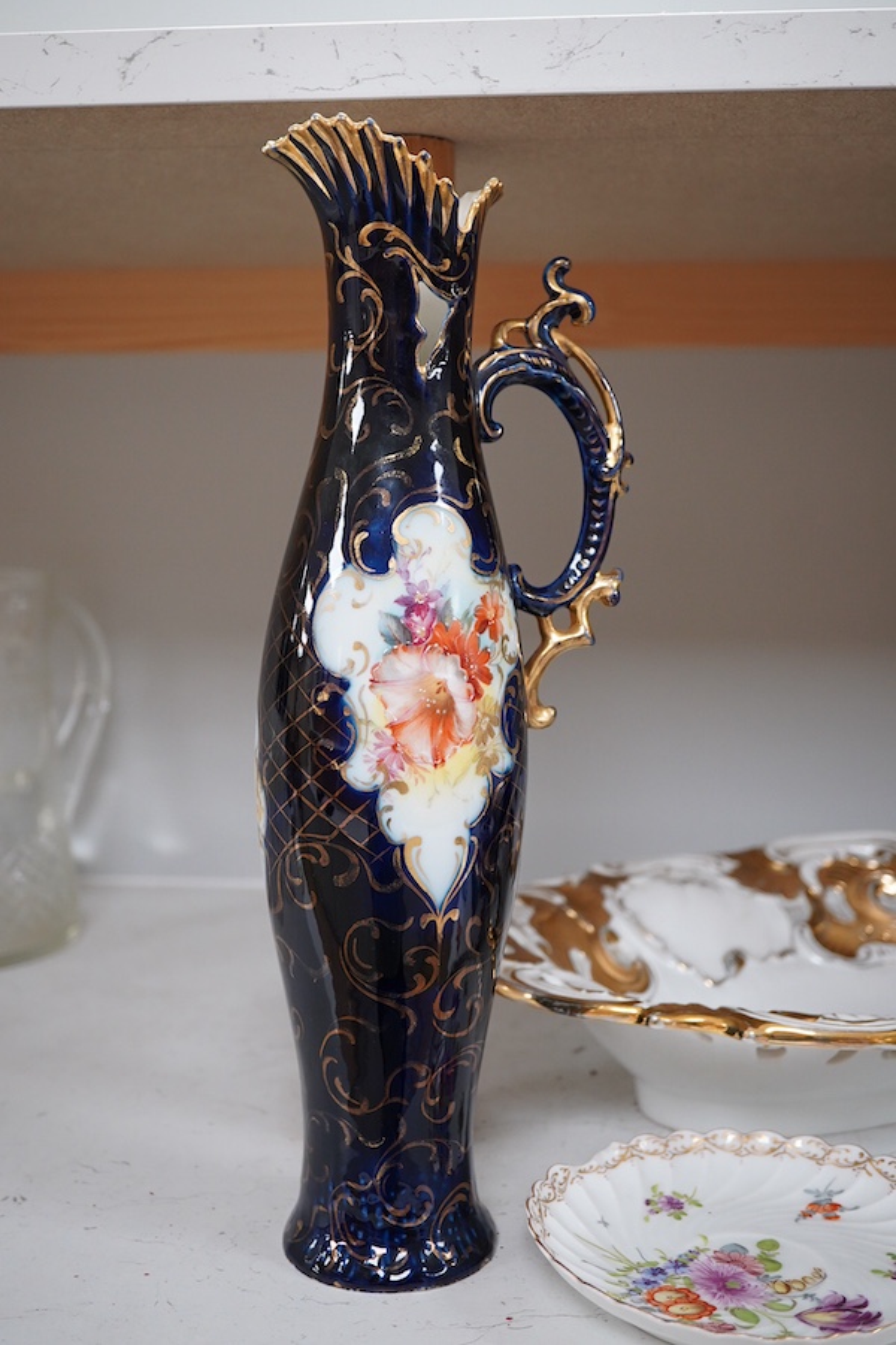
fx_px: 1680
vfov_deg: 43.6
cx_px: 448
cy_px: 672
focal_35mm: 45
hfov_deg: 29.9
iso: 1250
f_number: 6.3
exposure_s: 1/125
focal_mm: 30
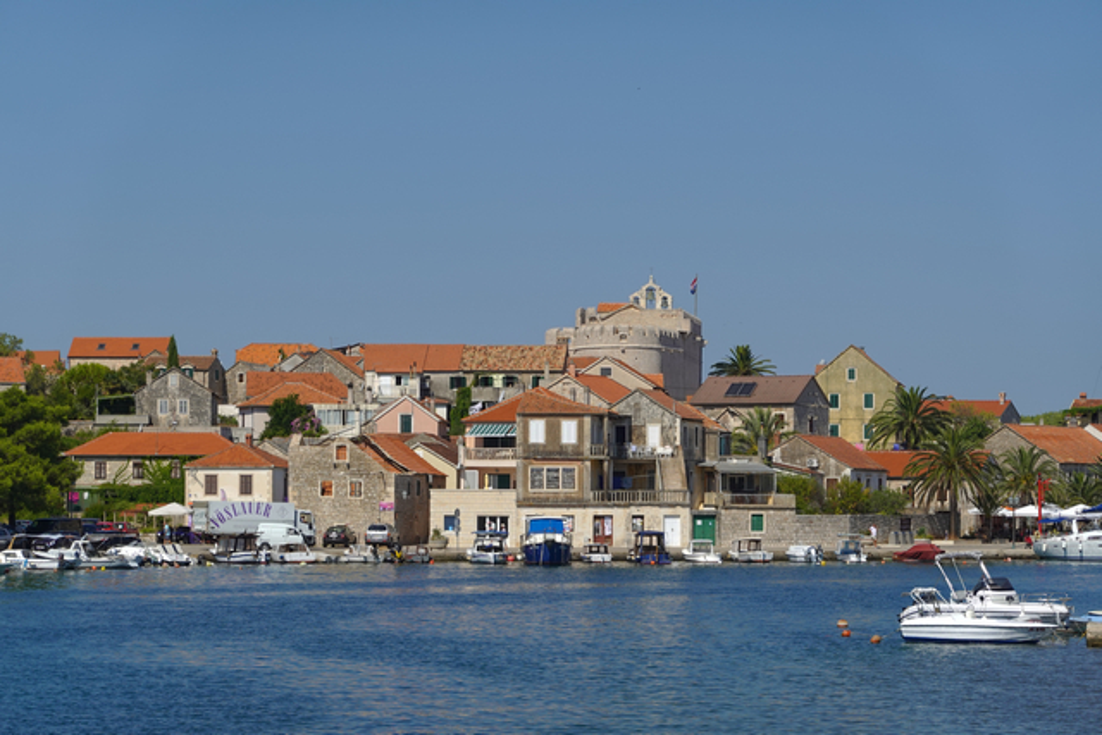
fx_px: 3521
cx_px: 551
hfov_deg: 17.8
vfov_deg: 11.9
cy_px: 368
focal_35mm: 115
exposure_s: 1/800
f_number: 4.5
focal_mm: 41.93
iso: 64
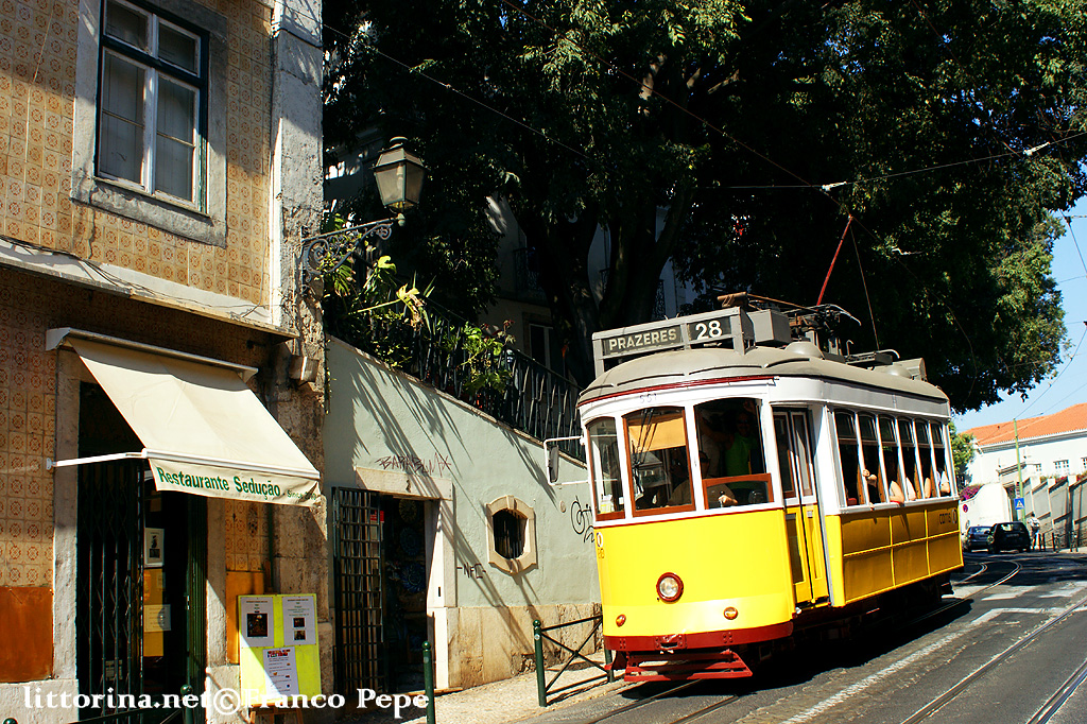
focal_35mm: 42
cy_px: 362
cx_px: 544
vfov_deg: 31.9
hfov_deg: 46.4
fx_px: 1268
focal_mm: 28
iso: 200
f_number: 6.3
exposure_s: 1/500
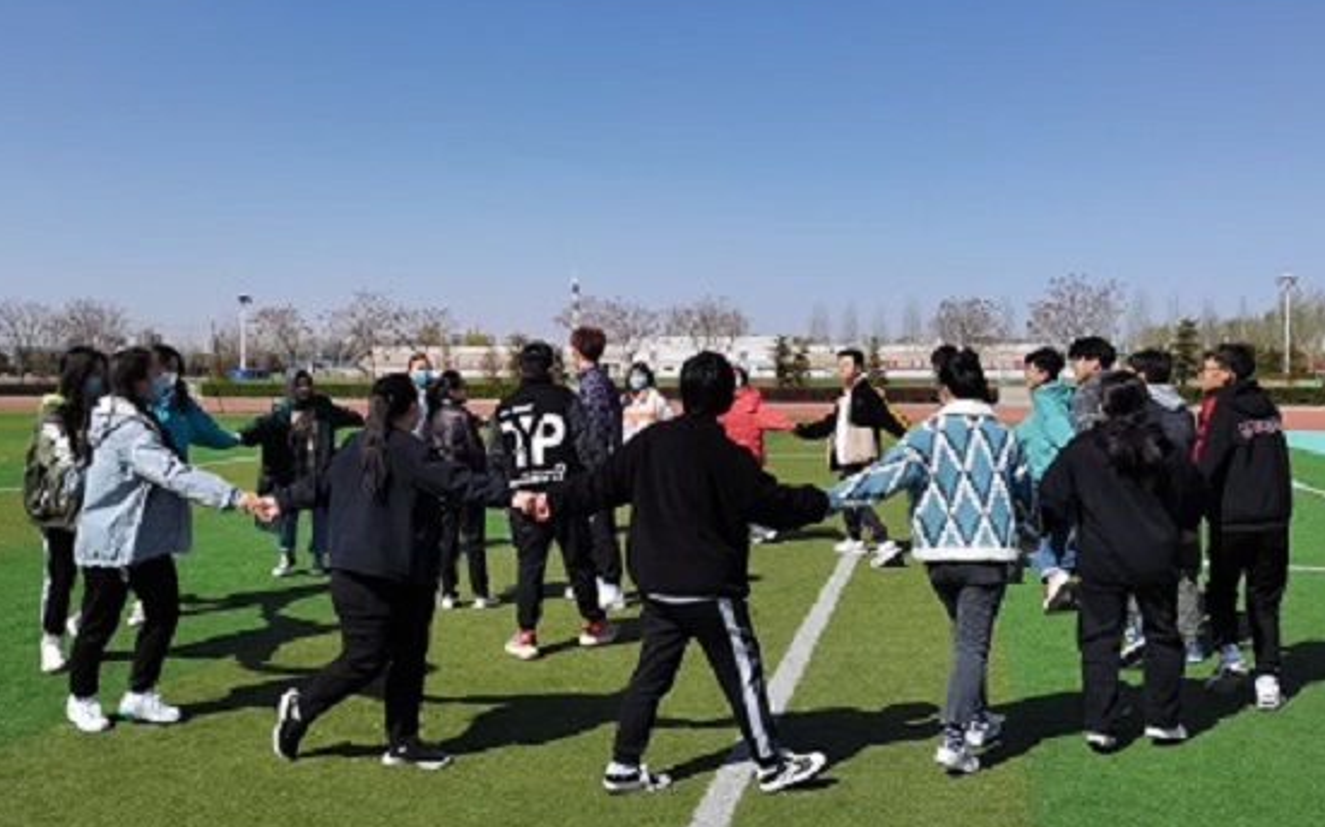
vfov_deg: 39.4
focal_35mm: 32
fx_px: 1155
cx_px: 640
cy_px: 392
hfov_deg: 59.7
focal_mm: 5.58
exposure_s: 1/2232
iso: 50
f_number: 1.8
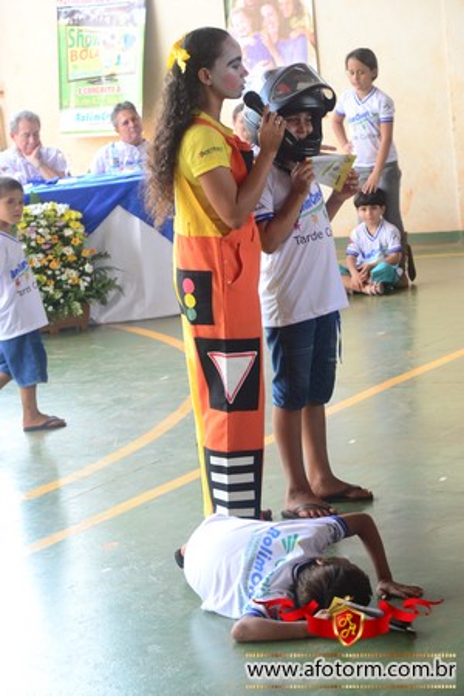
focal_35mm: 105
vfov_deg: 19.5
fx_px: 2030
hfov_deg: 13.0
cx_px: 232
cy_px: 348
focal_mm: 70
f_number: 5.6
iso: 400
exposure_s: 1/100
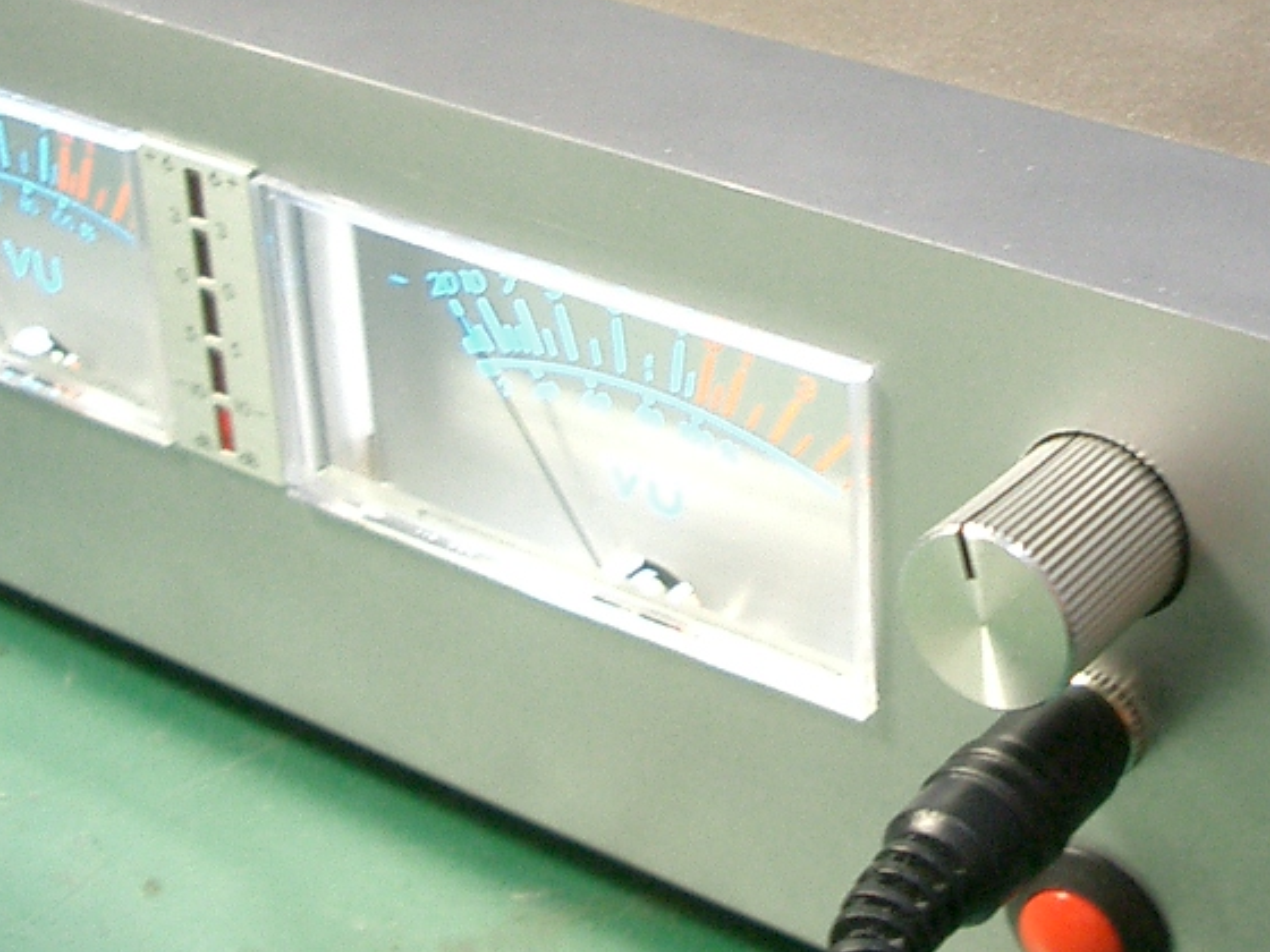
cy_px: 299
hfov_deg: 24.2
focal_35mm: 80
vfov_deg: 18.4
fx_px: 2935
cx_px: 946
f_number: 2.6
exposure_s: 1/13
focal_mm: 5.8
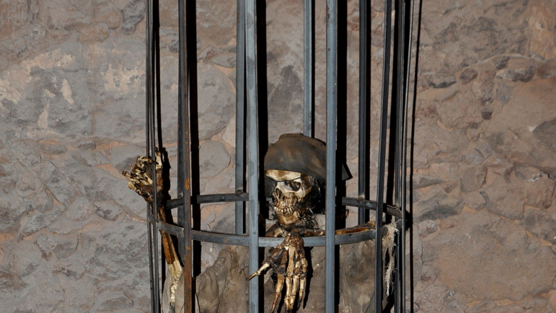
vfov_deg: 14.5
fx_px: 1224
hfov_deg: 25.6
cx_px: 280
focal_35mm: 83
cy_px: 216
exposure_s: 1/60
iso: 800
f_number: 4.2
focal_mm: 34
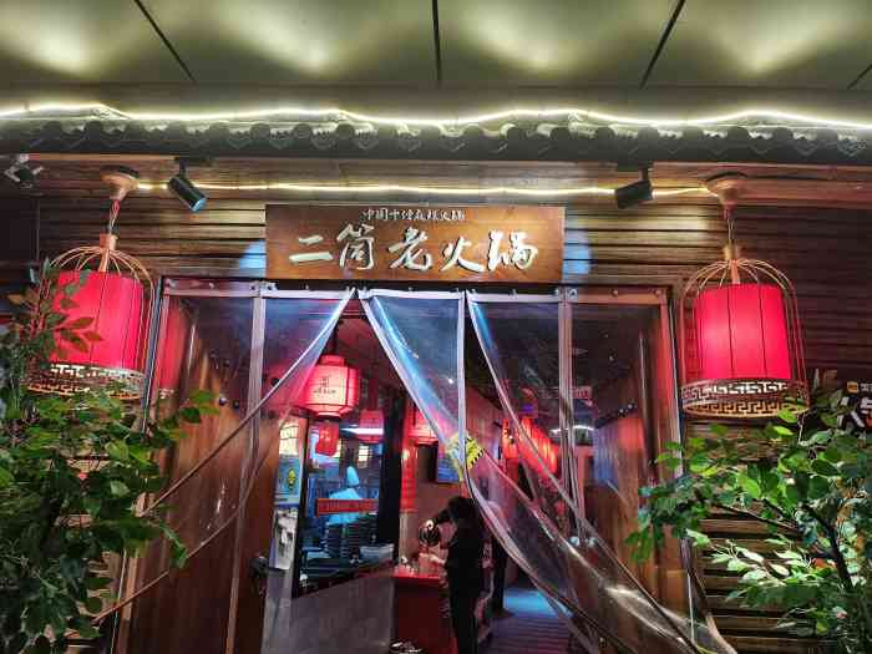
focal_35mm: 26
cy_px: 327
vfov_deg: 53.1
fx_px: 655
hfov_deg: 67.3
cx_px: 436
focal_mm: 5.58
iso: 250
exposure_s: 1/50
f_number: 1.8
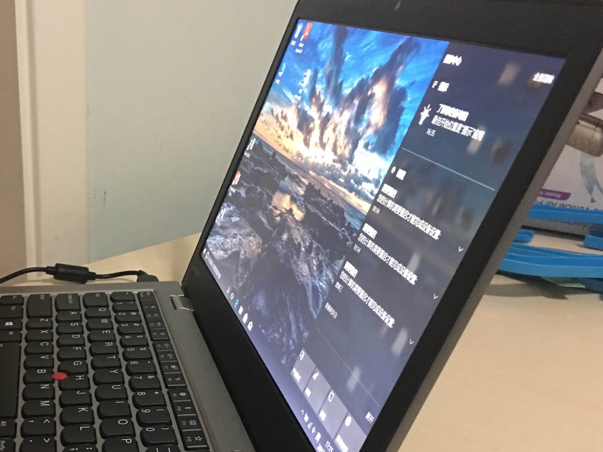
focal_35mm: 46
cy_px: 324
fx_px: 801
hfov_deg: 40.2
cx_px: 157
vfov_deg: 31.1
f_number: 2.2
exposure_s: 1/4
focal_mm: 4.15
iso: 125
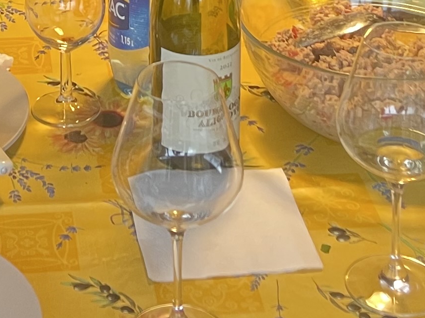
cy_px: -374
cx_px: 81
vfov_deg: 11.1
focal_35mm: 117
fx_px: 1436
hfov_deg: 16.7
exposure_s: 1/50
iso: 160
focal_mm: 5.1
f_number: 1.6
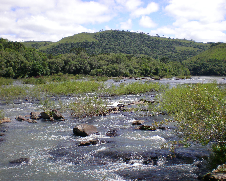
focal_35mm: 40
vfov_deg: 37.3
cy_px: 90
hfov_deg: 45.8
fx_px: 268
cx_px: 111
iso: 50
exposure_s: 1/270
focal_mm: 6.3
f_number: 4.6
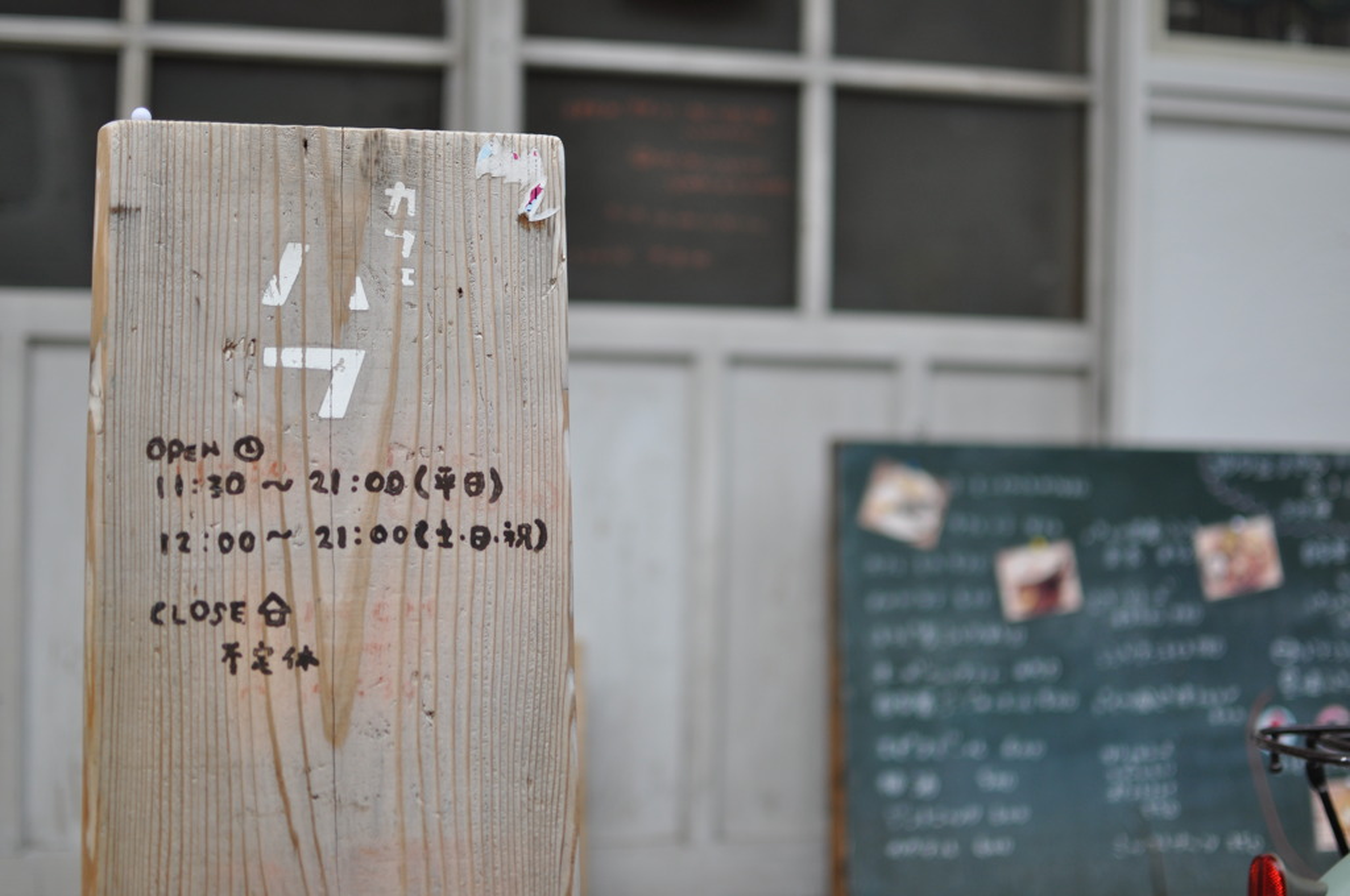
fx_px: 1966
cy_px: 448
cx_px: 675
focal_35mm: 52
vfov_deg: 25.7
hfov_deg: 37.9
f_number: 1.8
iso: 200
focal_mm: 35
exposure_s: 1/1600
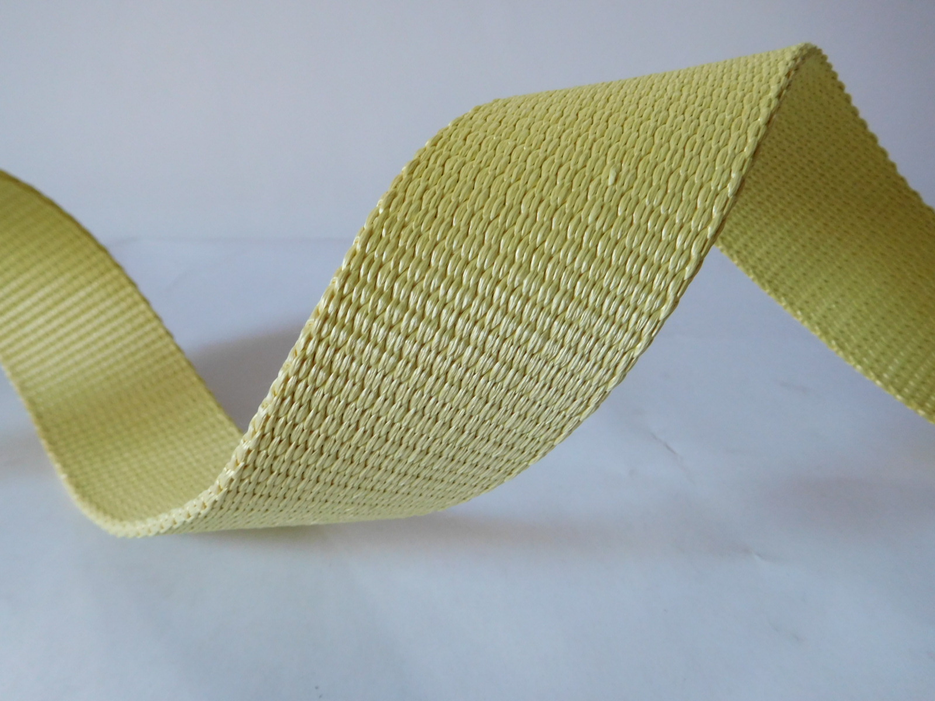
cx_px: 468
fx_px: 675
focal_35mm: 25
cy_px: 350
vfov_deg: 54.9
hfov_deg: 69.4
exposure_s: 1/30
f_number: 3.4
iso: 280
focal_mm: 4.5
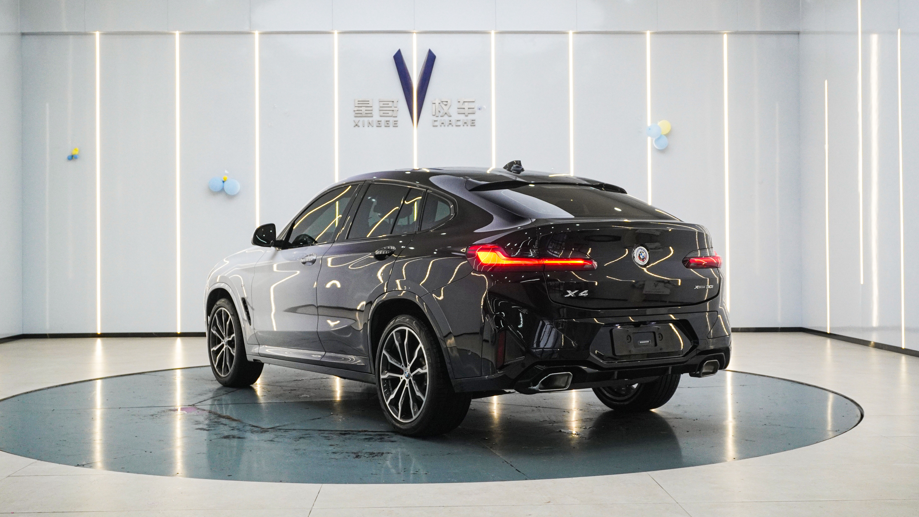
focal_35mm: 45
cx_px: 465
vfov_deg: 26.5
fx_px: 1097
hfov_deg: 45.5
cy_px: 236
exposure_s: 1/80
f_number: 6.3
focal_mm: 28
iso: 1000
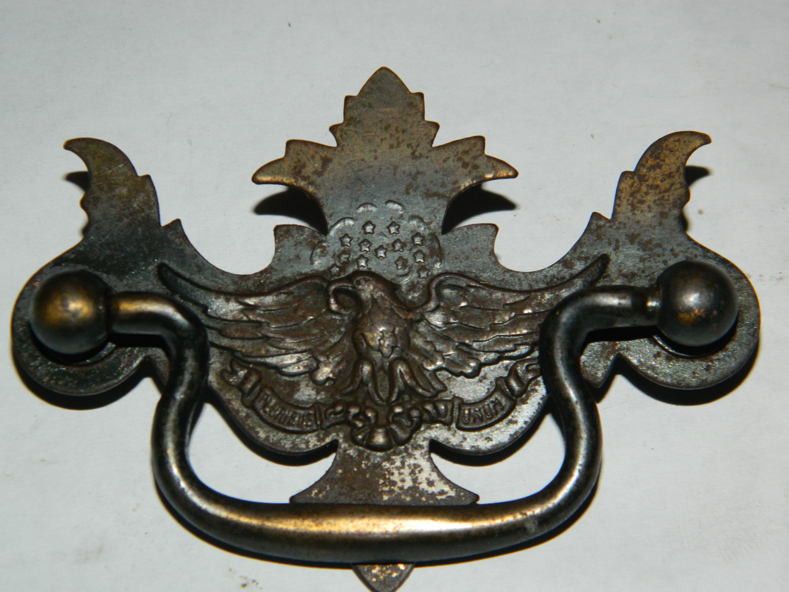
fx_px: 2371
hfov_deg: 18.9
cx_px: 392
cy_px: 297
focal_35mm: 104
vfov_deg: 14.2
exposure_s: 1/60
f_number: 12.6
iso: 200
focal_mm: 18.6
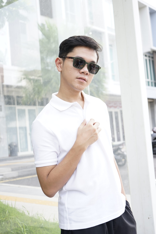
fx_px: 338
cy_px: 117
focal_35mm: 52
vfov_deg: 38.2
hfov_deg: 26.0
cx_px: 78
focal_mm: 52
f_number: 5
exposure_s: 1/125
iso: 320
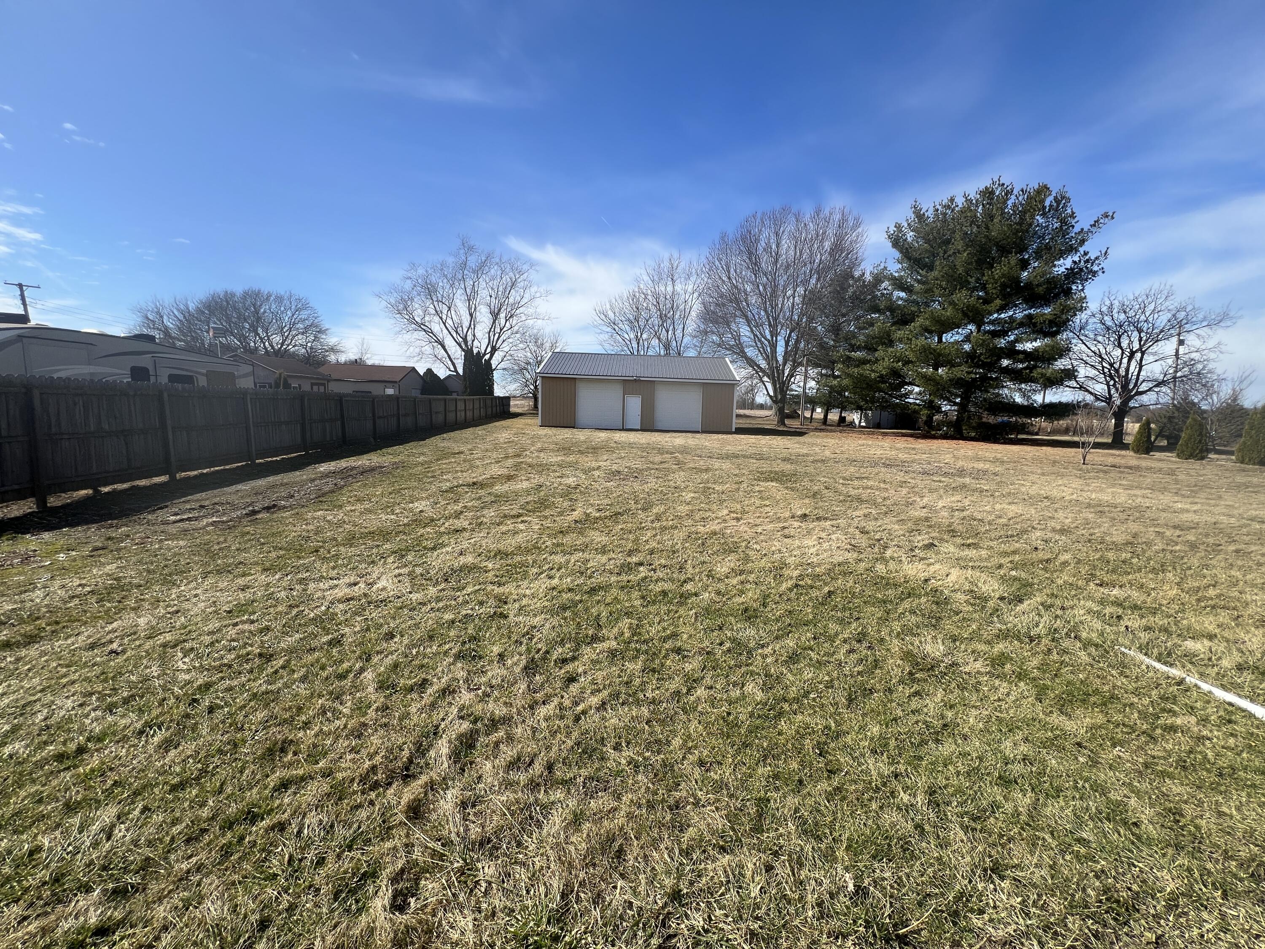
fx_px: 475
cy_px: 474
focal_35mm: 13
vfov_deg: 89.9
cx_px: 632
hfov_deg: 106.2
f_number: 1.8
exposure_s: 1/1597
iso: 32
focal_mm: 1.57
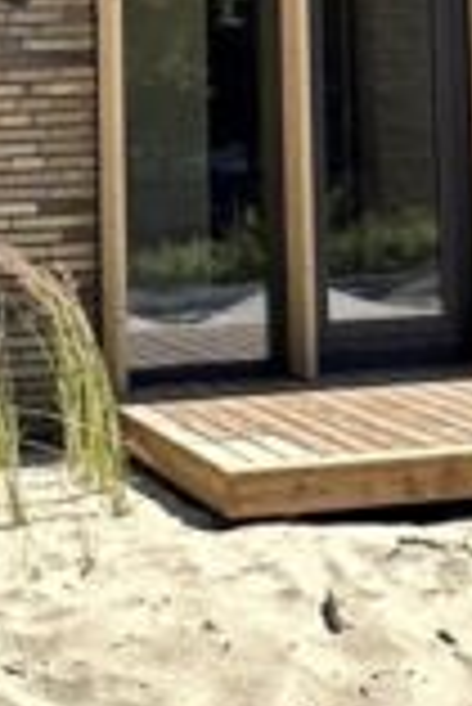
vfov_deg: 18.0
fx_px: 1864
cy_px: -490
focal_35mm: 95
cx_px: 247
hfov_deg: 14.4
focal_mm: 2.22
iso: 40
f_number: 2.2
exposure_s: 1/449
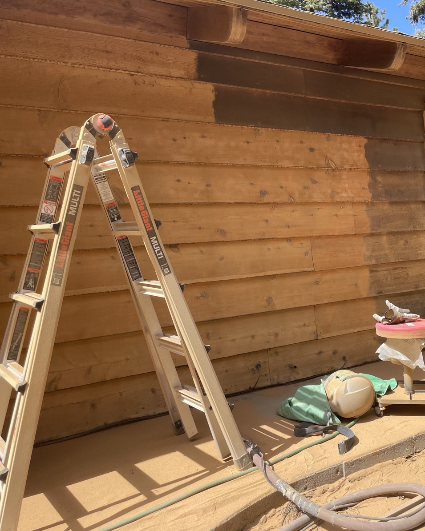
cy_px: 266
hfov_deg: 42.1
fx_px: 535
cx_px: 315
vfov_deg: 52.8
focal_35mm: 34
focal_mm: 4.2
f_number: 1.6
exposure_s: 1/2053
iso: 32
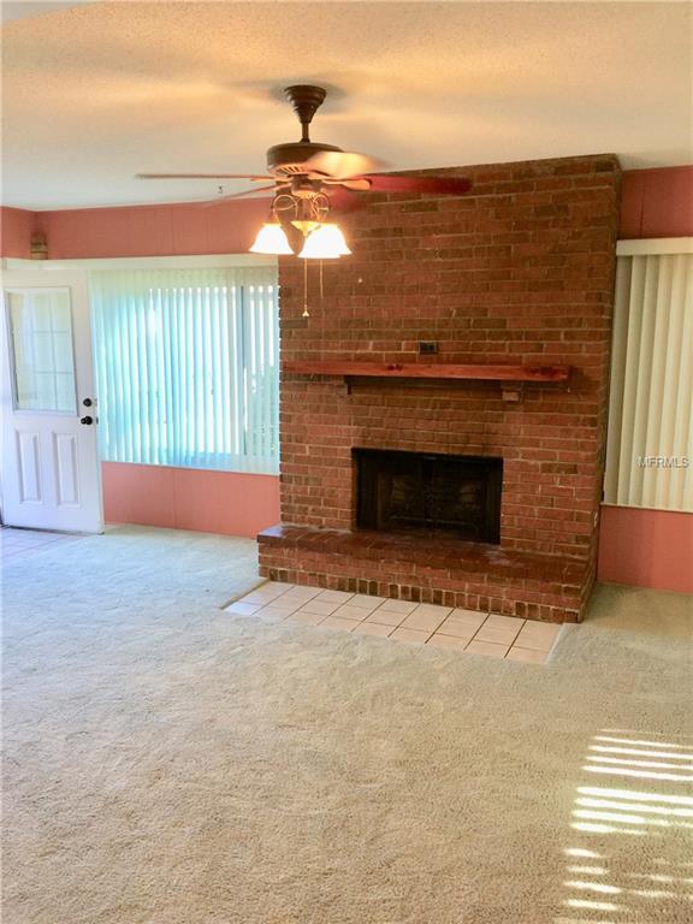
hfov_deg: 48.2
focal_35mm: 29
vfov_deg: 61.7
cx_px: 346
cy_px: 462
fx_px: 774
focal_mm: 4.15
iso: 40
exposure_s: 1/30
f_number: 2.2
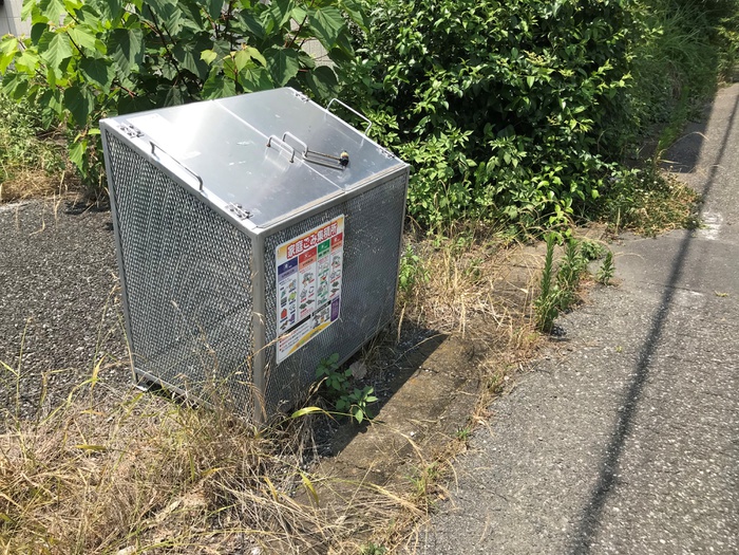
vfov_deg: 49.7
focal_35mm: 28
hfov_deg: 63.4
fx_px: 598
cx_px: 370
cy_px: 278
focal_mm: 3.99
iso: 20
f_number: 1.8
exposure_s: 1/1429
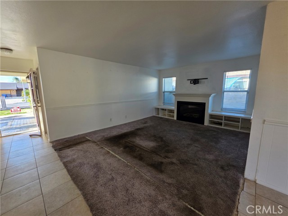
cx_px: 144
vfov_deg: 89.9
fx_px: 108
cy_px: 108
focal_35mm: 13
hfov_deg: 106.2
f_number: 1.9
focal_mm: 2.2
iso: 64
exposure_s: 1/120
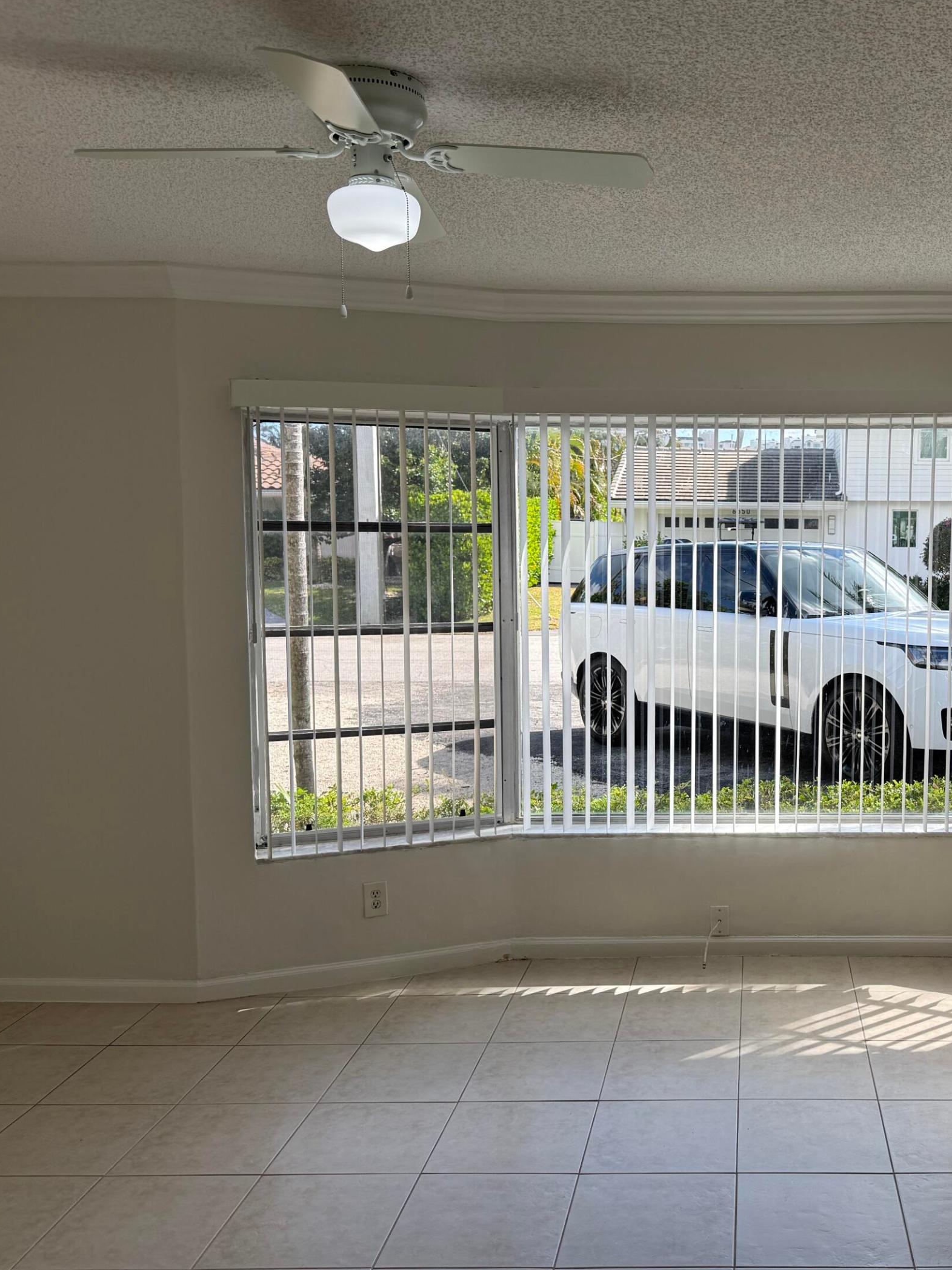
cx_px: 768
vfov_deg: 55.4
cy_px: 629
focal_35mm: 33
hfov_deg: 41.0
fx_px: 1210
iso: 80
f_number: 1.78
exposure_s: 1/1314
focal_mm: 6.76
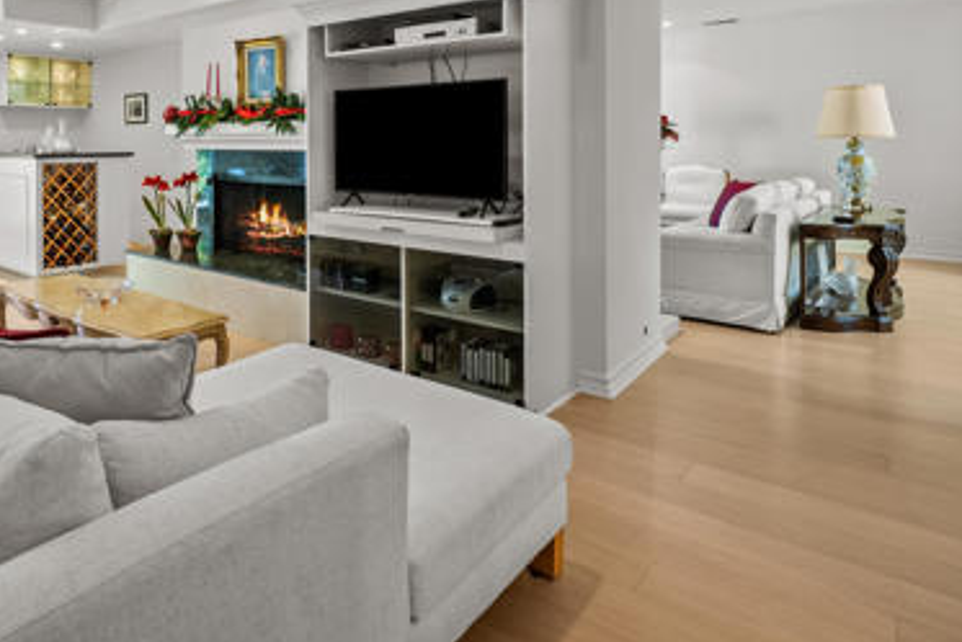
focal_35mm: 24
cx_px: 245
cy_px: 146
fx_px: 642
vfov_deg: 50.5
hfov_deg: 69.1
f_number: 9
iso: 125
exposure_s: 1
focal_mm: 14
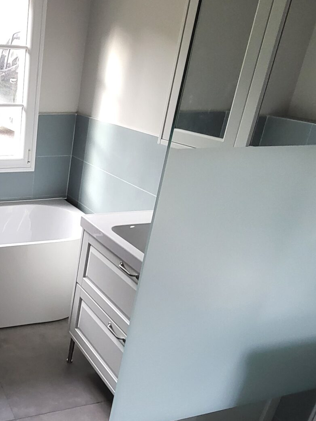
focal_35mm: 32
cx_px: -13
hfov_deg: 38.3
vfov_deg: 56.8
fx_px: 389
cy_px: 223
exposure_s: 1/50
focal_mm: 1.74
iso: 125
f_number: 2.2
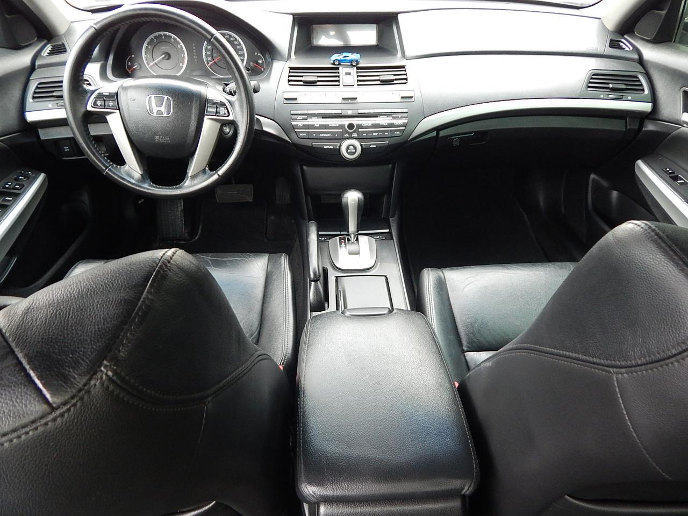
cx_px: 344
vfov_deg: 58.9
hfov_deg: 73.9
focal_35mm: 23
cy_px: 258
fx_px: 457
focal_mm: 4
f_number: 3
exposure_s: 1/20
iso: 400
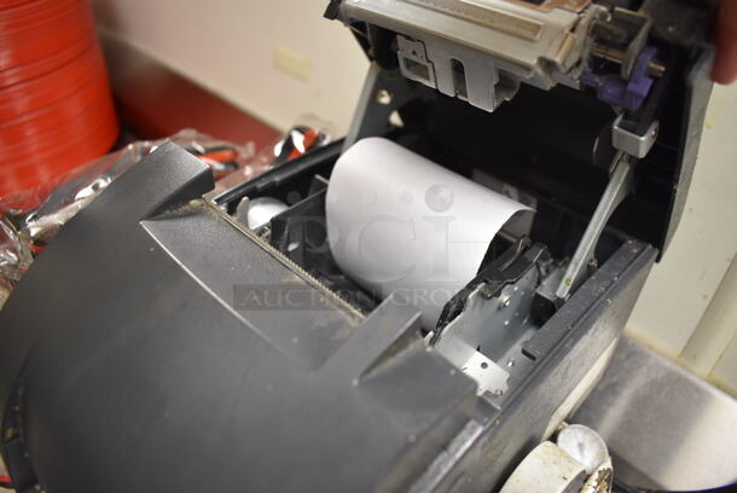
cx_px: 368
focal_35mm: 27
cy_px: 246
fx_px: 553
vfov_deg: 48.0
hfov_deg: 67.3
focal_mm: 18
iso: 1100
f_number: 4
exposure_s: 1/60
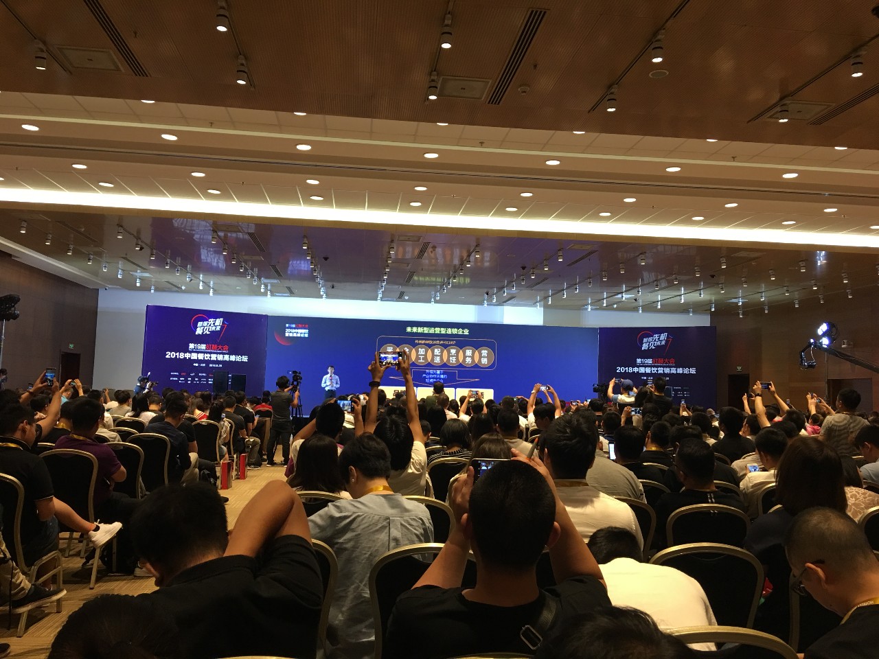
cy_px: 330
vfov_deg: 48.2
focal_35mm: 29
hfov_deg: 61.7
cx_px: 440
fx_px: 736
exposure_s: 1/17
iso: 64
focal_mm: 4.15
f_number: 2.2
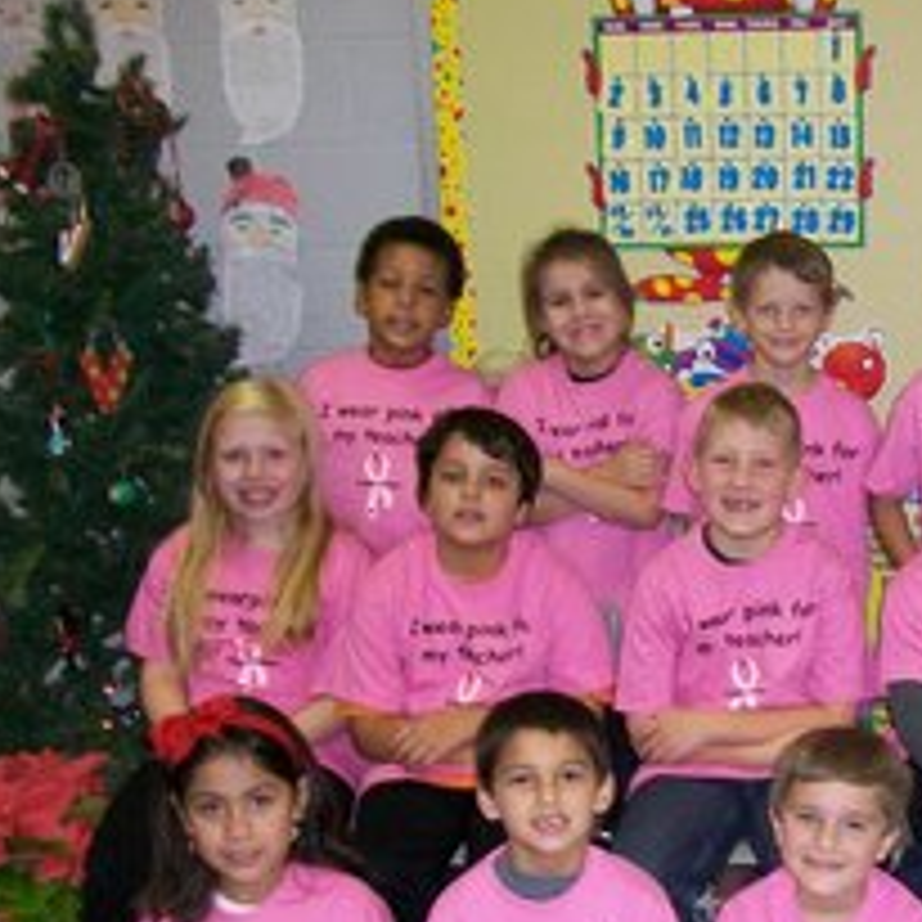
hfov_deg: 25.9
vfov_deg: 27.4
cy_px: 661
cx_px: 985
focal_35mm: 62
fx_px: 1868
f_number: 2.8
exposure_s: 1/60
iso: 160
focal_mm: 5.7
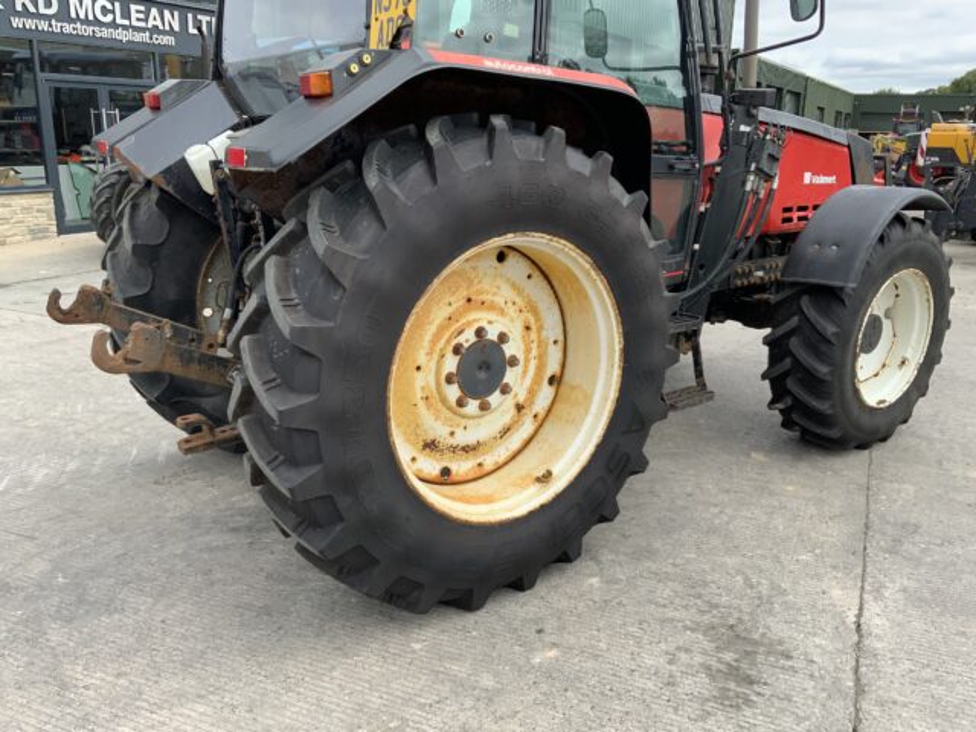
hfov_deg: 61.7
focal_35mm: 29
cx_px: 488
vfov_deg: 48.2
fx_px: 818
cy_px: 366
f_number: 1.8
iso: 16
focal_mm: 3
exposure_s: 1/944
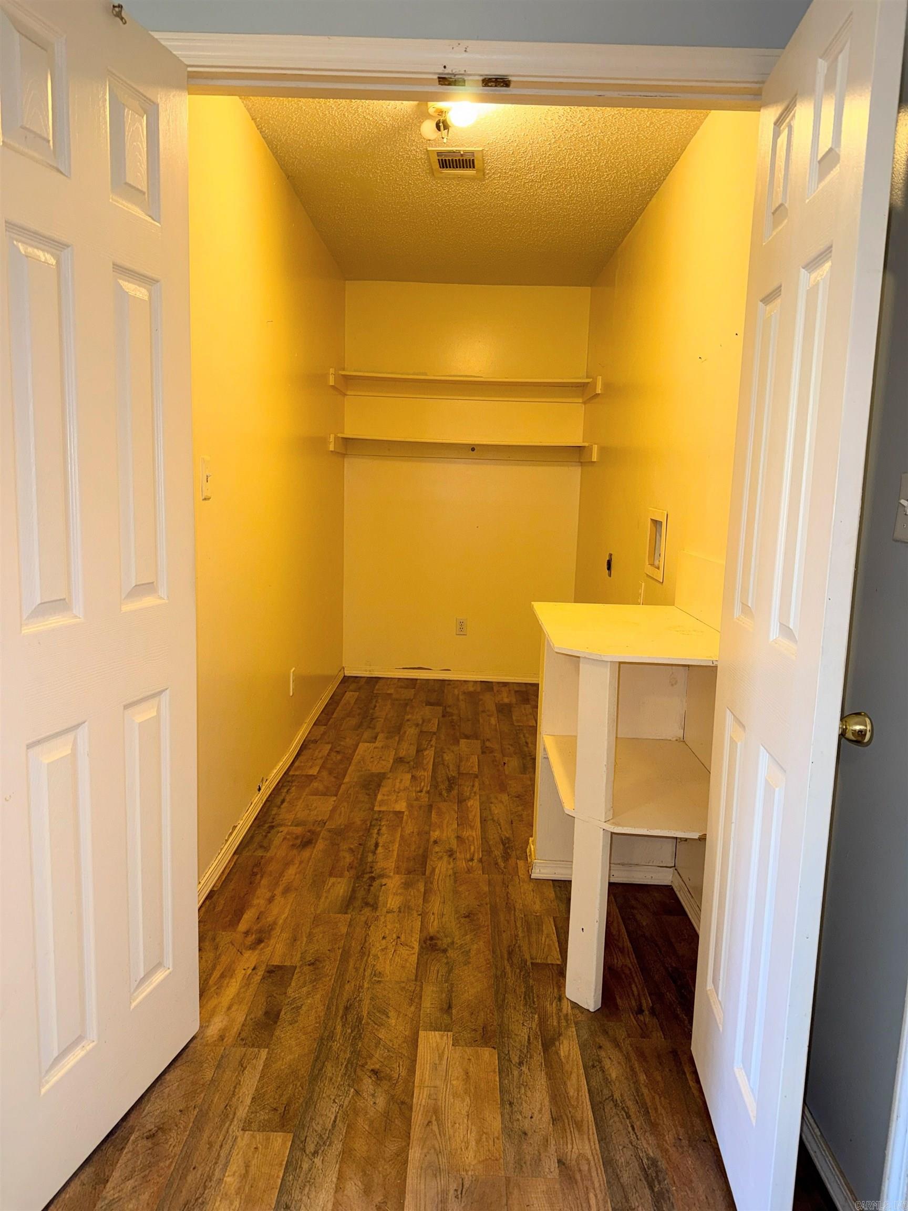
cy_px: 606
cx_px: 454
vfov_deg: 71.6
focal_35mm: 24
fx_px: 839
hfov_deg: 56.8
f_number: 1.78
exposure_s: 1/30
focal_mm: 6.76
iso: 64
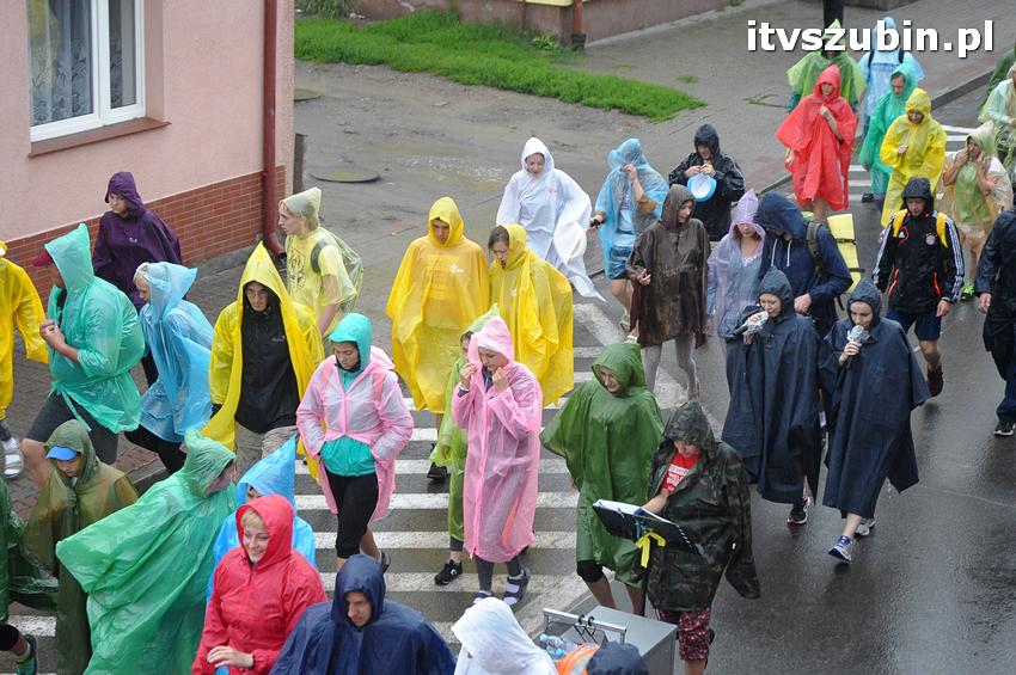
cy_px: 338
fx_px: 2326
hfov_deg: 24.6
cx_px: 508
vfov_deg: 16.5
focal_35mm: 82
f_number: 6.3
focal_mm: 55
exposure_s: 1/160
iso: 800
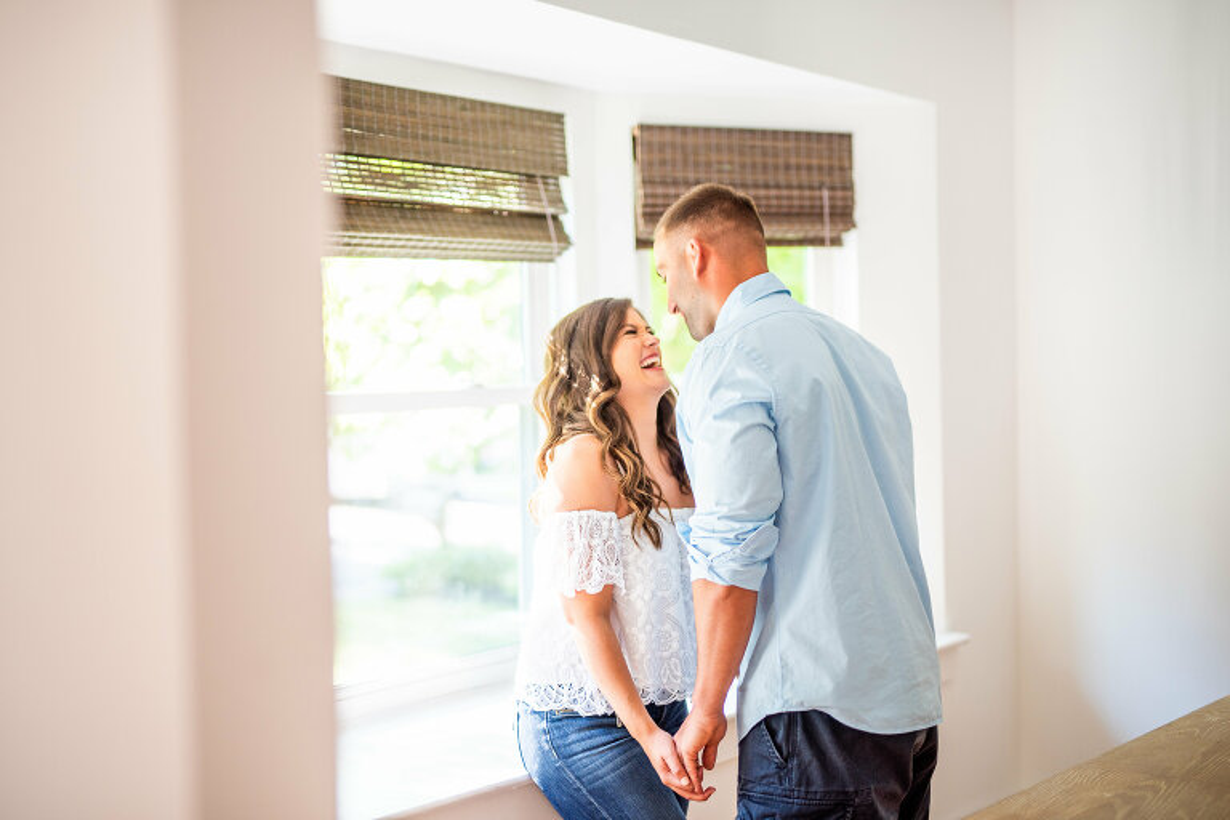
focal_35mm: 50
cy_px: 410
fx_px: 1708
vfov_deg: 27.0
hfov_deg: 39.6
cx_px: 615
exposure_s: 1/125
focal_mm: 50
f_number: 1.4
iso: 200
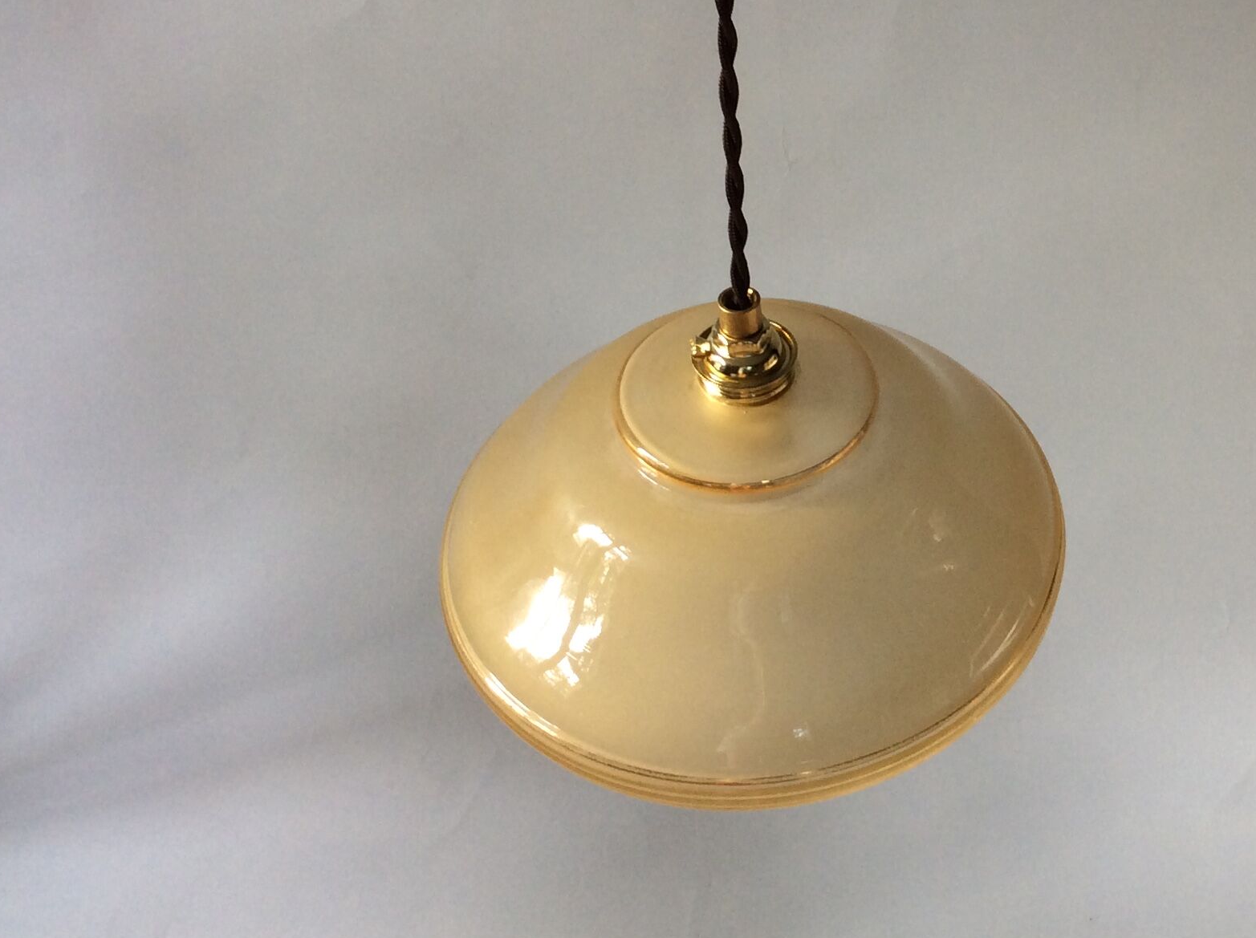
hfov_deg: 35.6
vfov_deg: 27.1
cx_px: 904
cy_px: 248
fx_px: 1920
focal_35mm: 53
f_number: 2.4
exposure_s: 1/50
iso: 50
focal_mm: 3.3
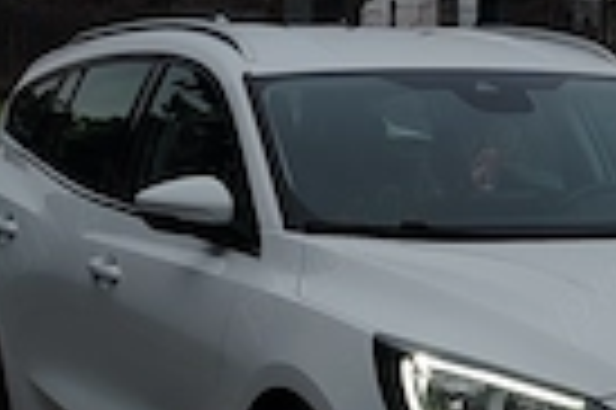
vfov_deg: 9.4
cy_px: 297
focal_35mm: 146
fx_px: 2495
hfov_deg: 14.0
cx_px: 535
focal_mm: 6.12
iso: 50
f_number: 1.9
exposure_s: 1/120
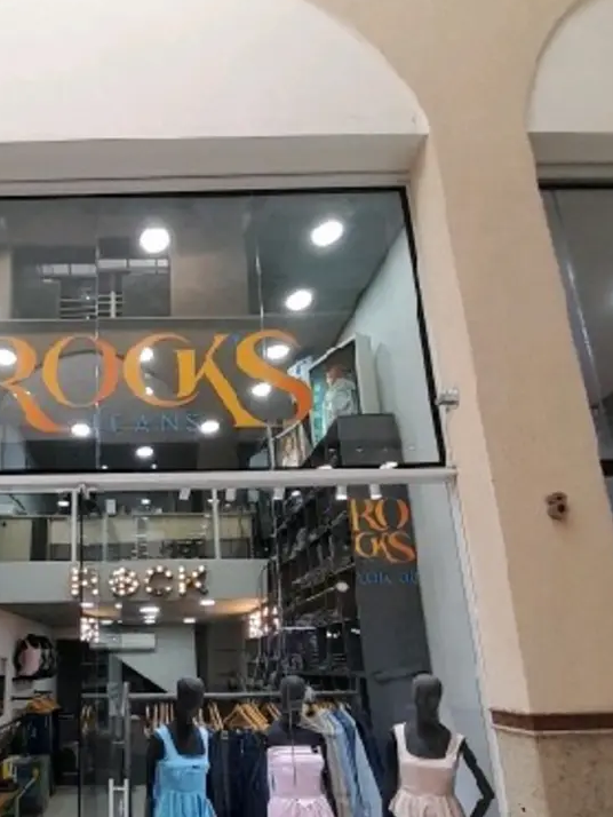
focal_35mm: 21
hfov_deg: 59.7
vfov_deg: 76.5
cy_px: 544
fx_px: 496
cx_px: 146
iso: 80
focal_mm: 1.13
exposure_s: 1/50
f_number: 2.2
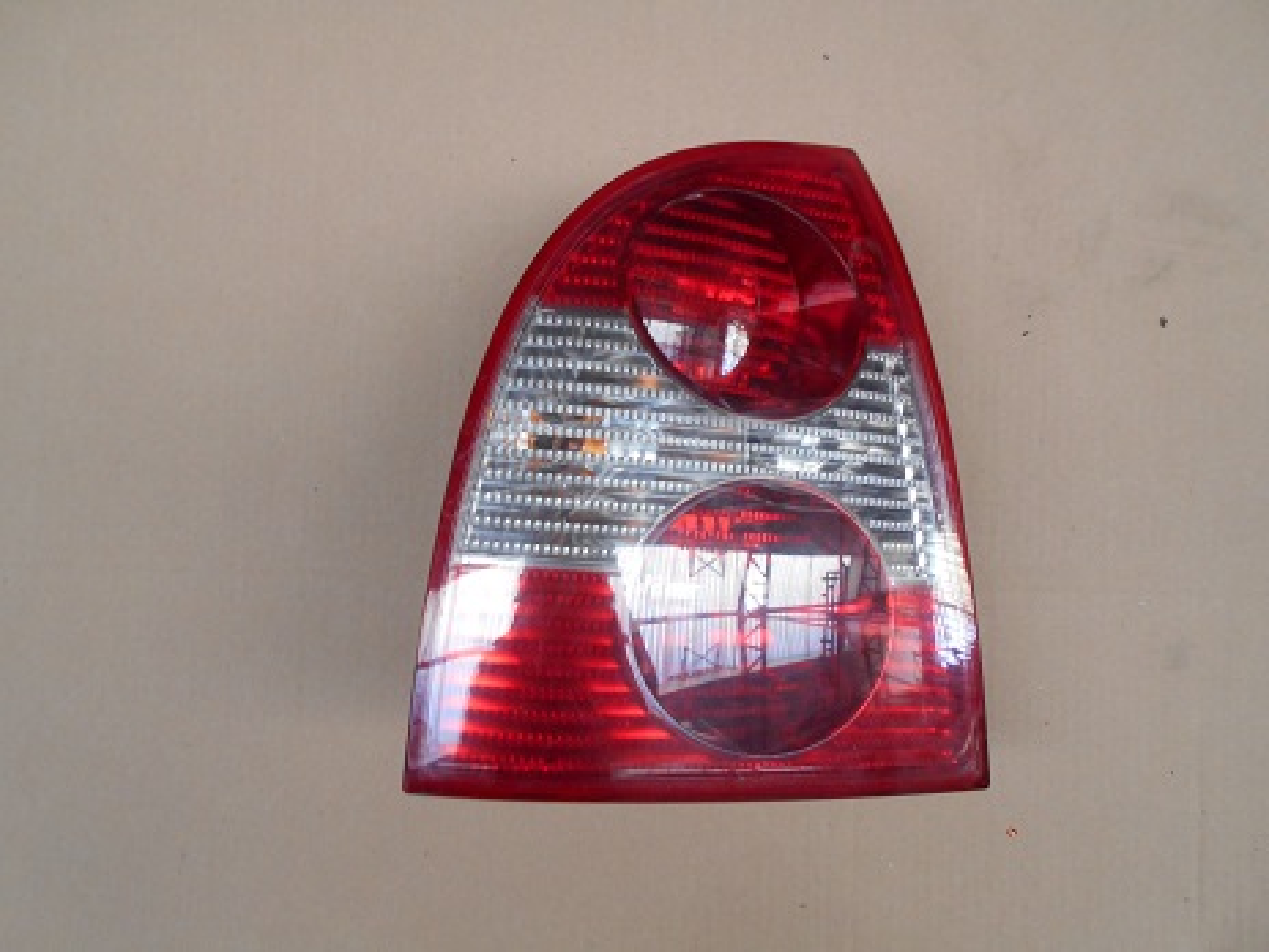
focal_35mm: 26
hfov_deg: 67.3
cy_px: 476
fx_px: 953
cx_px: 634
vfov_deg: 53.1
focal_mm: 4.6
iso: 200
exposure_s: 1/30
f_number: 3.2
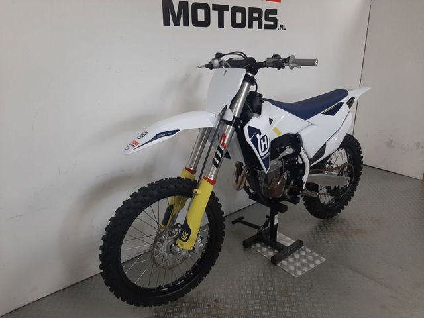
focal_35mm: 26
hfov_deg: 67.3
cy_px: 159
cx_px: 212
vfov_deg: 53.1
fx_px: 318
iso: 64
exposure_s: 1/50
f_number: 1.7
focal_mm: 3.93
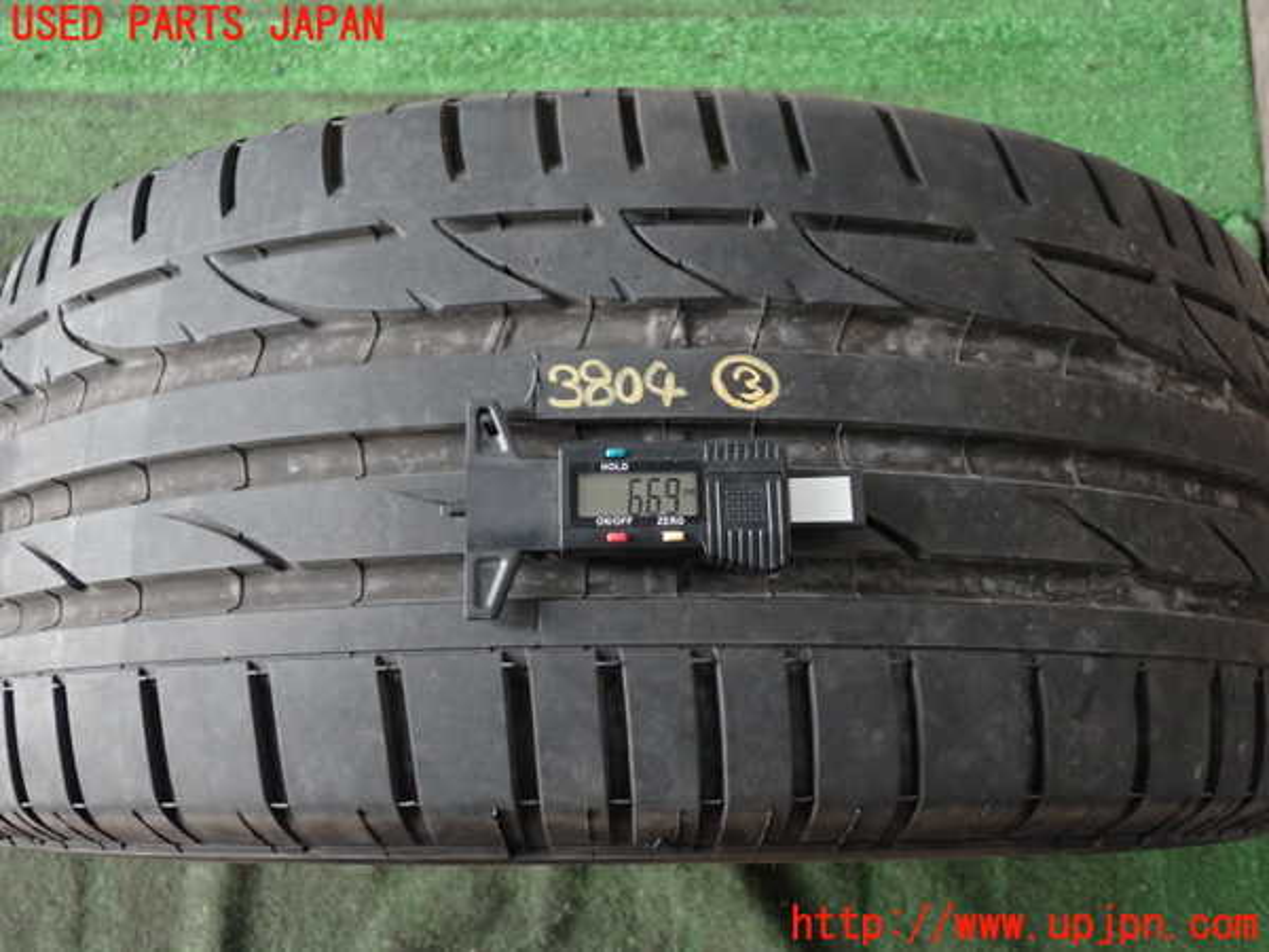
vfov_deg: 44.2
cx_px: 634
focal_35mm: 32
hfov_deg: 56.8
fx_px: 1173
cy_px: 476
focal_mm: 5.79
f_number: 2.4
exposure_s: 1/30
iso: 500
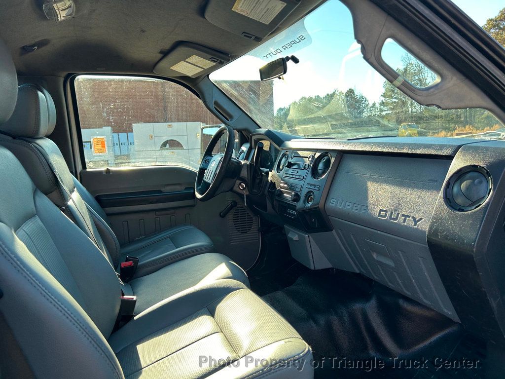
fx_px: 379
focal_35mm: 26
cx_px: 252
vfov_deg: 53.1
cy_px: 190
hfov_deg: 67.3
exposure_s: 1/303
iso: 50
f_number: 1.5
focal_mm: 5.7
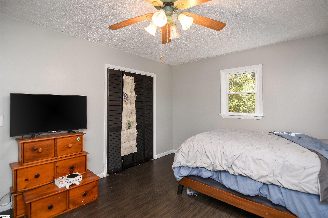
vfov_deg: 72.1
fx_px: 150
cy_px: 109
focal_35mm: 16
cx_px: 164
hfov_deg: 95.0
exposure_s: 1/4
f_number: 3.2
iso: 100
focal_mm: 11
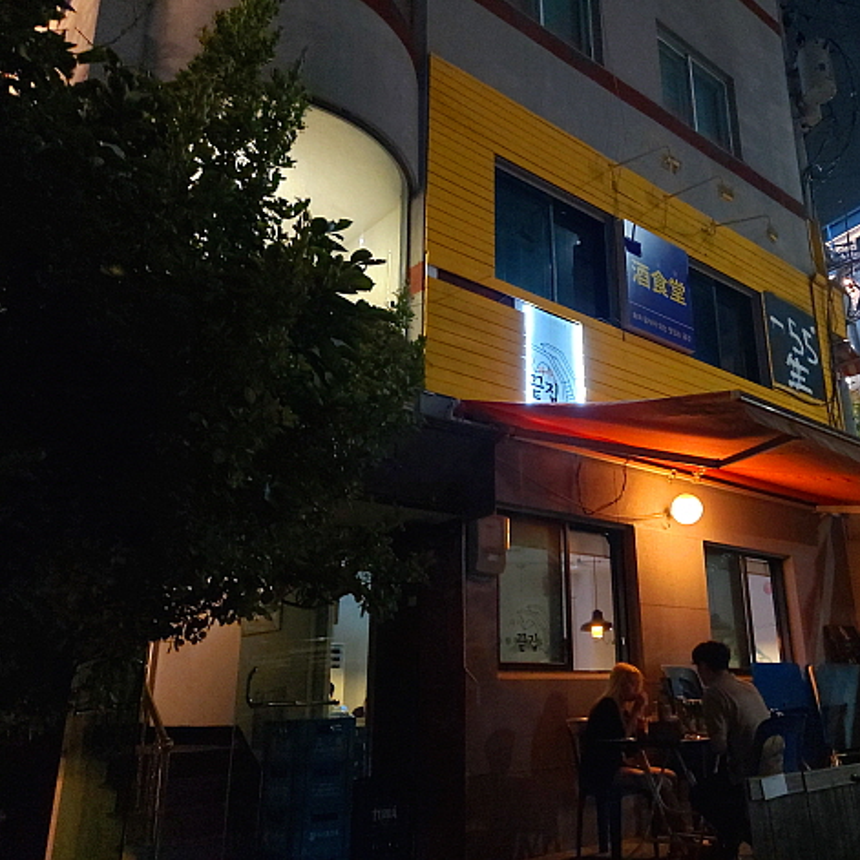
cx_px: 553
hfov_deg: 53.3
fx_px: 843
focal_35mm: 30
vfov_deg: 54.0
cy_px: 424
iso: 500
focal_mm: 4.58
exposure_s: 1/20
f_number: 2
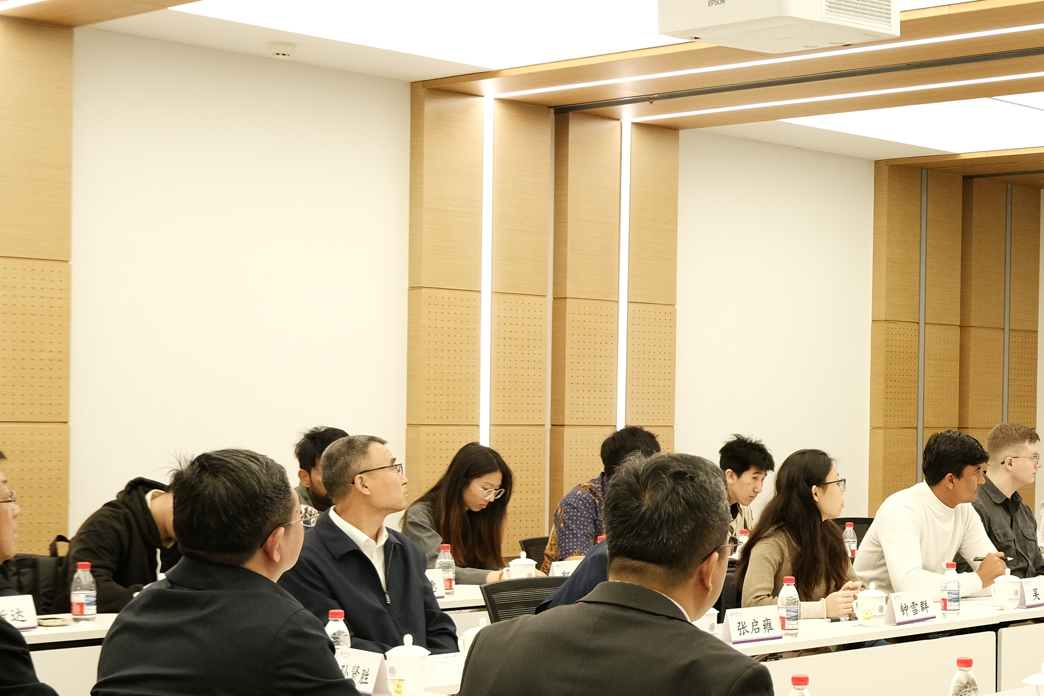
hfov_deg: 28.7
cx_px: 1077
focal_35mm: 65
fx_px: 1885
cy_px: 450
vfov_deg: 20.9
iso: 1250
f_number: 4.2
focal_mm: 20.3
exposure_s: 1/100
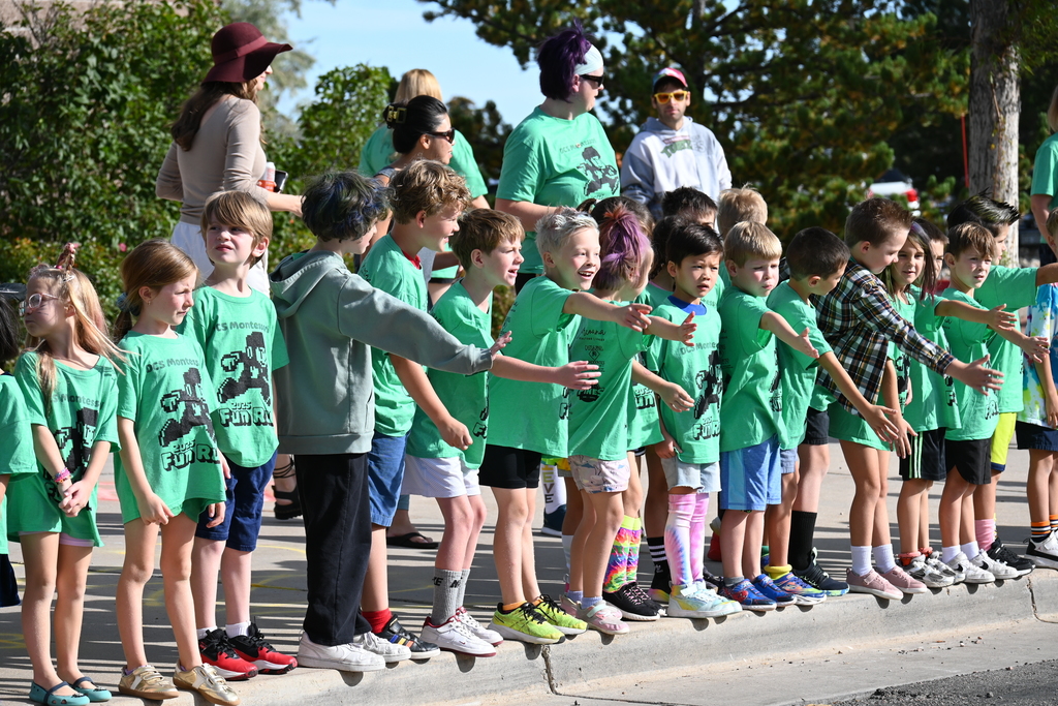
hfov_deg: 12.5
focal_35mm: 165
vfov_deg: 8.3
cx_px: 529
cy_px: 353
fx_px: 4850
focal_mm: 110
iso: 100
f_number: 6.3
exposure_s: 1/320
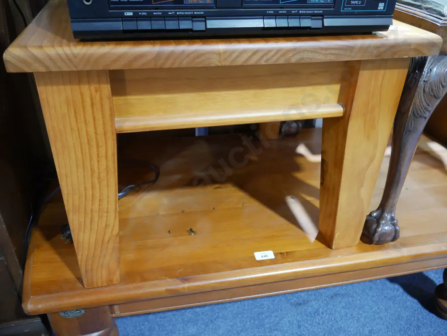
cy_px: 168
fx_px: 362
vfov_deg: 49.8
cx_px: 224
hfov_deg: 63.4
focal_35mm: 28
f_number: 3.5
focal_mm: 14
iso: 1600
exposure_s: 1/60
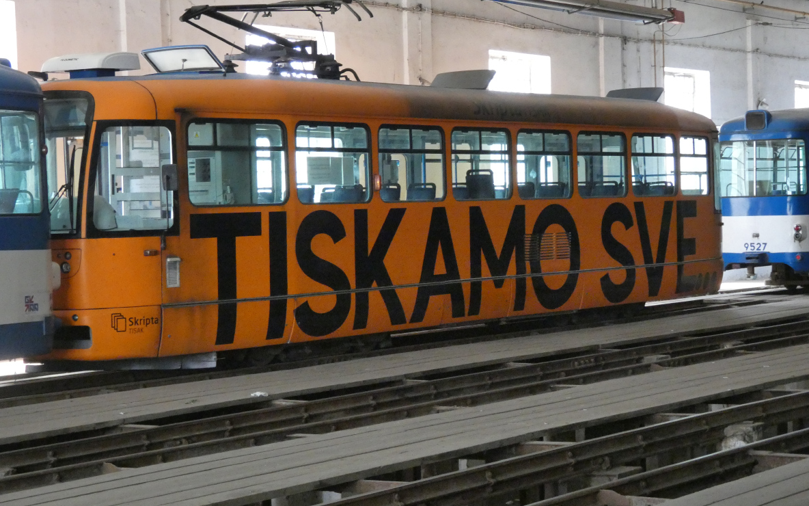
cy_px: 225
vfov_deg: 15.0
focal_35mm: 87
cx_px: 404
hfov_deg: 23.8
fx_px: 1918
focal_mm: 14.5
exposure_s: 1/80
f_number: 4.5
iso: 1000
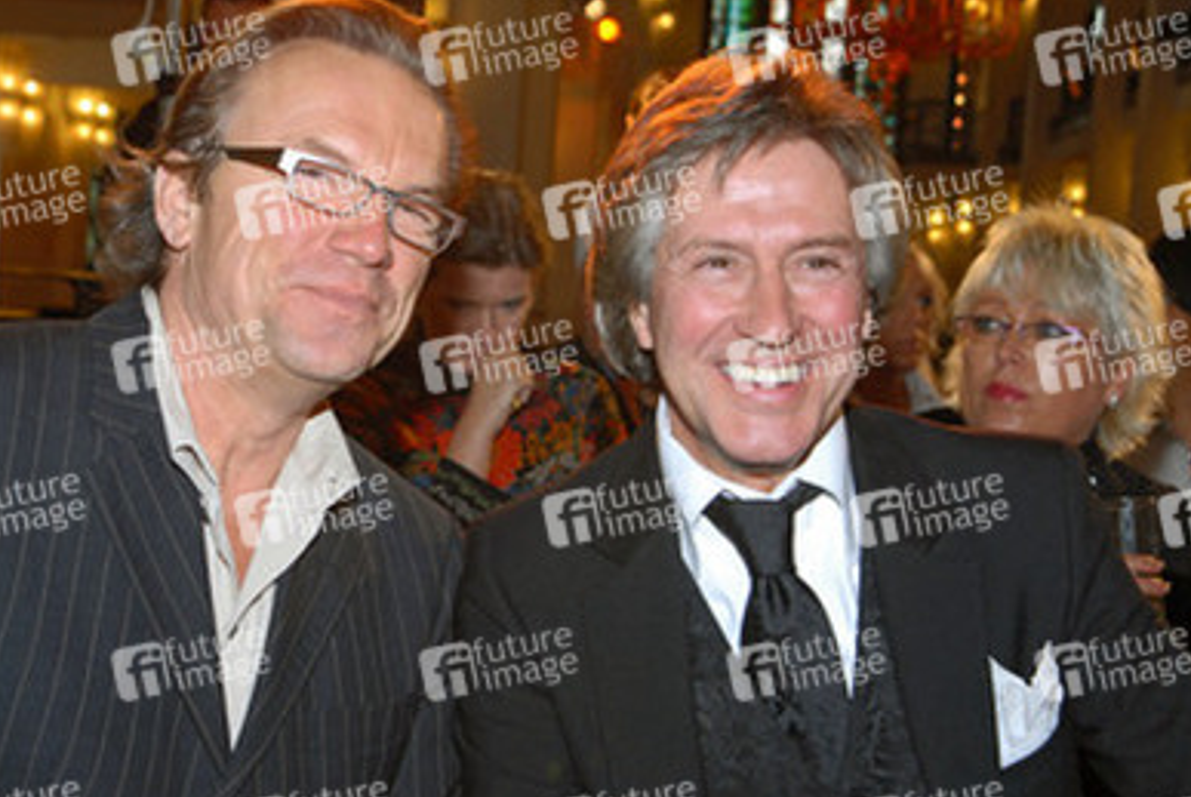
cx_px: 535
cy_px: 434
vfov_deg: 18.7
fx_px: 2418
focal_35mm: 73
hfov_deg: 27.7
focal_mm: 42
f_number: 6.3
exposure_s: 1/60
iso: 400
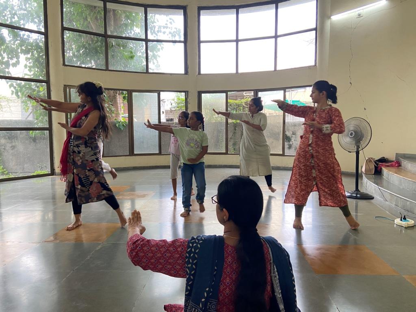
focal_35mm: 26
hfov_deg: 67.3
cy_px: 156
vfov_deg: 53.1
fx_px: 312
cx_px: 208
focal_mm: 4.25
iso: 80
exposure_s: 1/50
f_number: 1.8
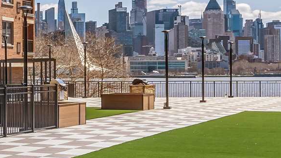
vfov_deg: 12.1
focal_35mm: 100
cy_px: 52
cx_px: -111
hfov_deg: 19.3
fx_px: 745
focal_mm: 18
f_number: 6.3
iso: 250
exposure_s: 1/1250
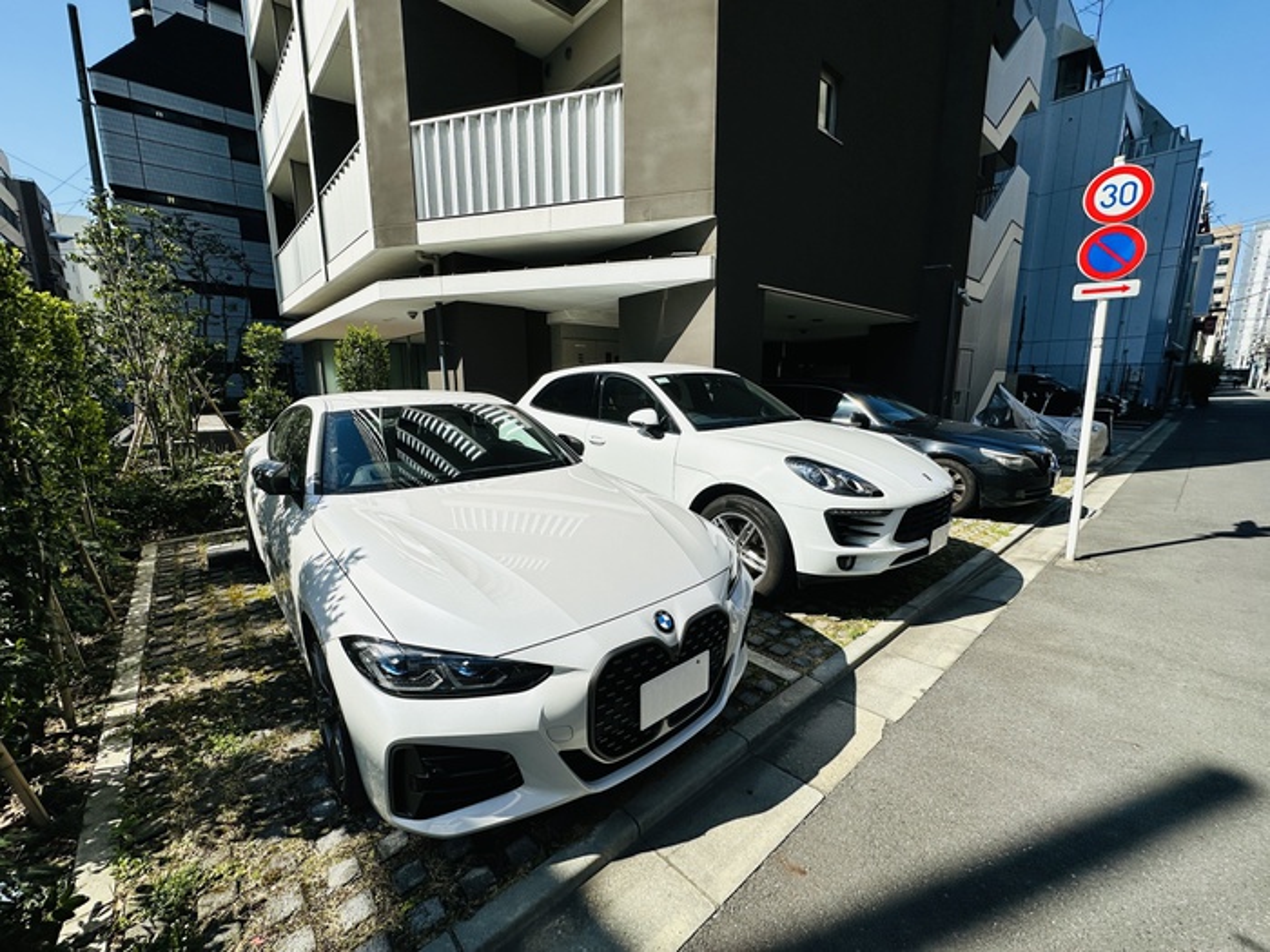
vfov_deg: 85.7
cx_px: 635
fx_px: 514
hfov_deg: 102.1
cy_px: 476
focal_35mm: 14
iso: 50
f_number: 2.2
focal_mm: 2.22
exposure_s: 1/3509
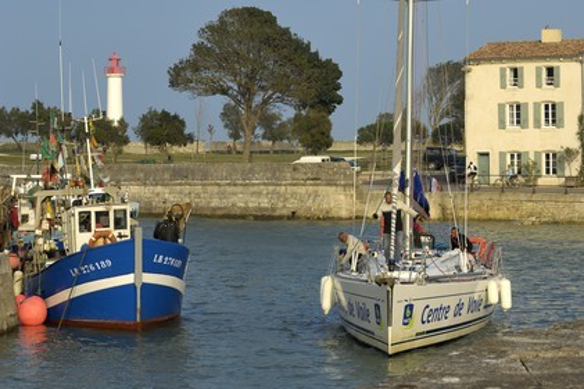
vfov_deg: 13.0
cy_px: 194
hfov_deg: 19.5
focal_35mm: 105
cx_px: 292
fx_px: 1702
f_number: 7.1
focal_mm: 70
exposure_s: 1/160
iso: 100
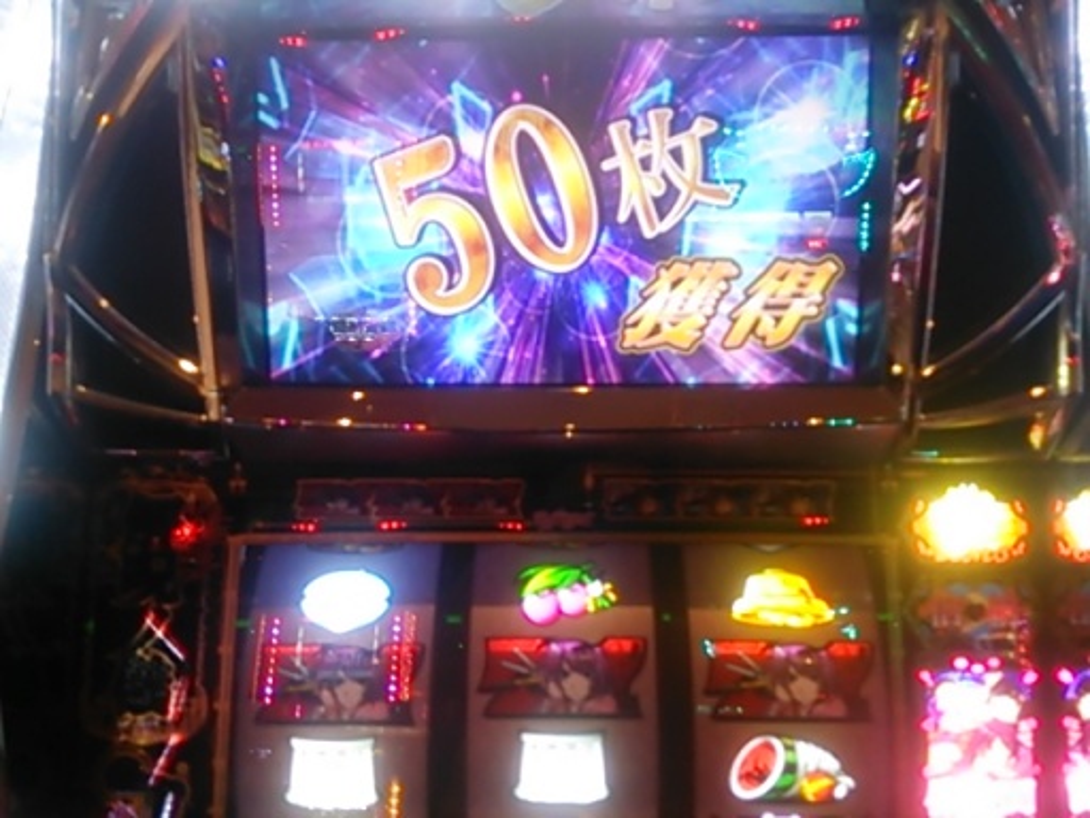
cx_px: 545
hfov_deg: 60.0
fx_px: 945
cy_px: 409
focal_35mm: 30
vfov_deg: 46.8
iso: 100
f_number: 1.94
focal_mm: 4.06
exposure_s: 1/44
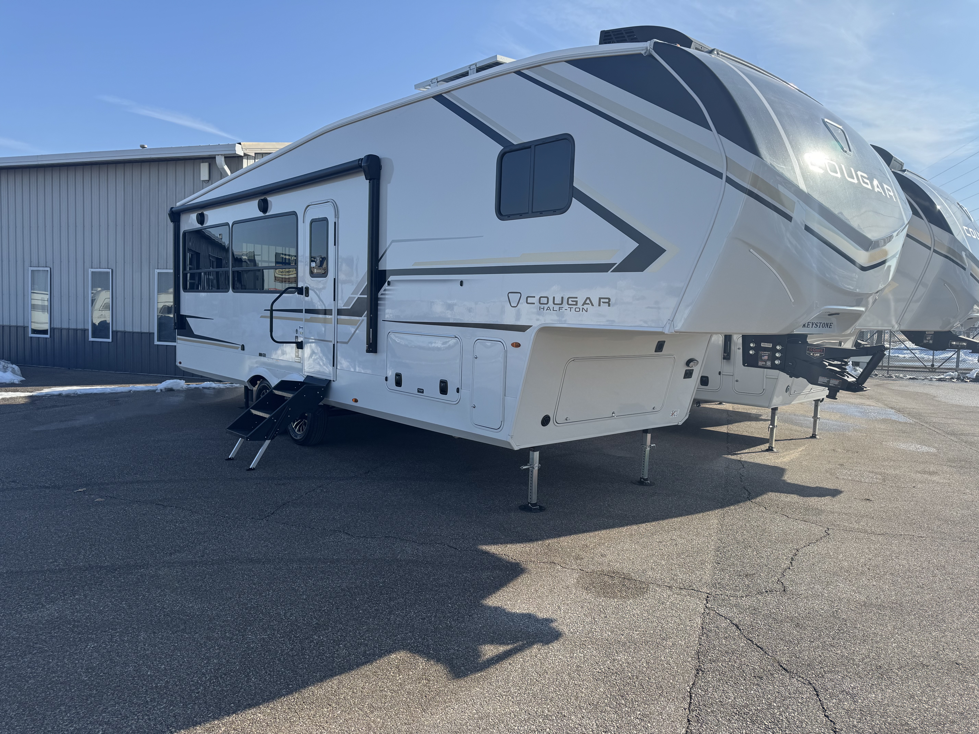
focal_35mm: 24
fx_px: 679
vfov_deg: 56.8
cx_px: 490
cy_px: 367
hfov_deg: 71.6
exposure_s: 1/3597
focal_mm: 6.76
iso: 80
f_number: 1.78
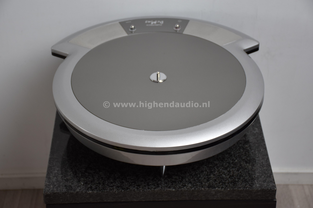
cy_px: 104
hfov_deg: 24.2
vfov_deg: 16.3
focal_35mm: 84
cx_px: 156
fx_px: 730
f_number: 4.8
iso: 560
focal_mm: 56
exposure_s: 1/60
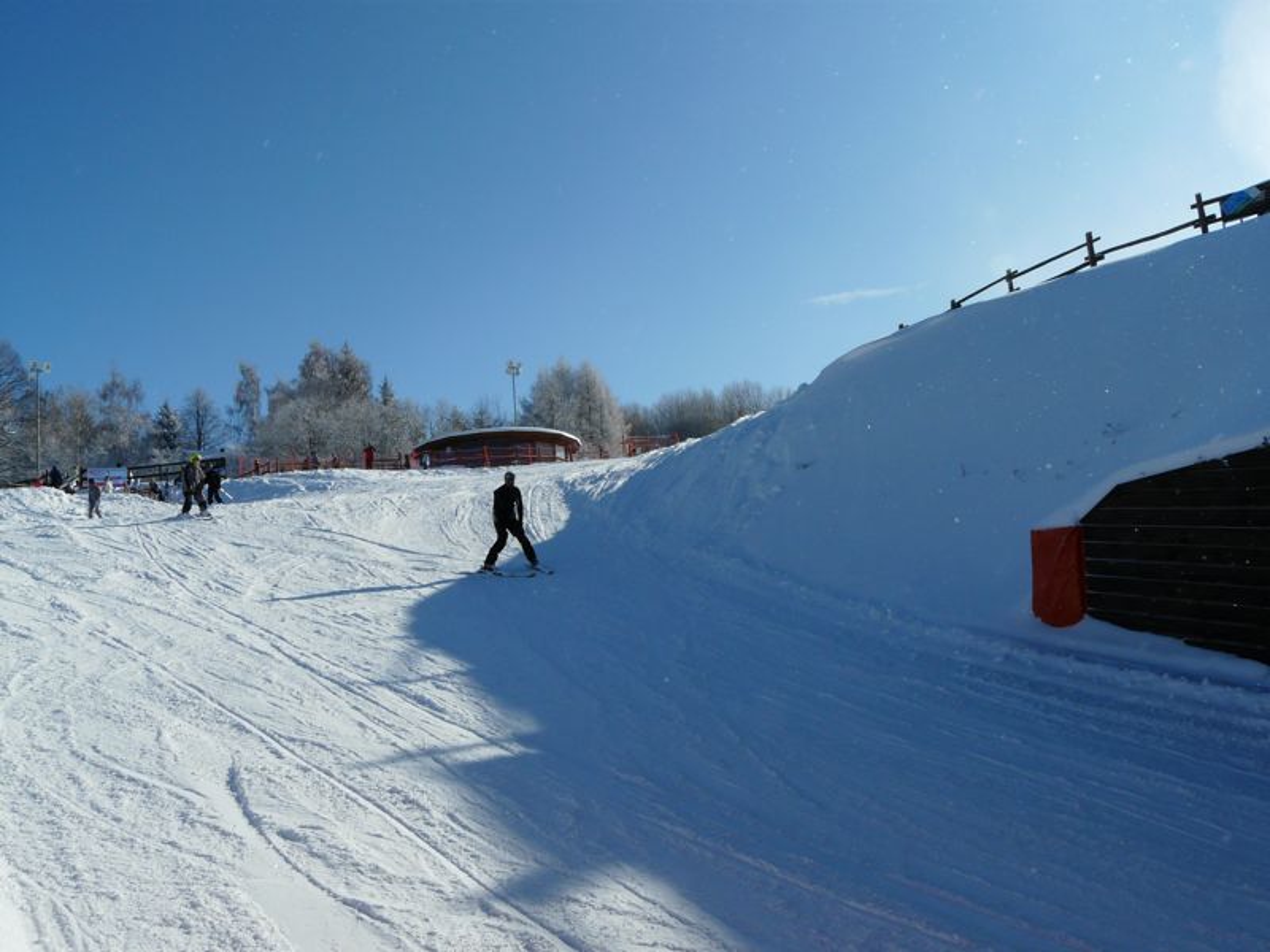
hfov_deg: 55.4
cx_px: 635
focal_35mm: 33
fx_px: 1211
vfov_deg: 42.9
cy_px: 476
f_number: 8
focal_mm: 5.4
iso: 100
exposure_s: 1/500
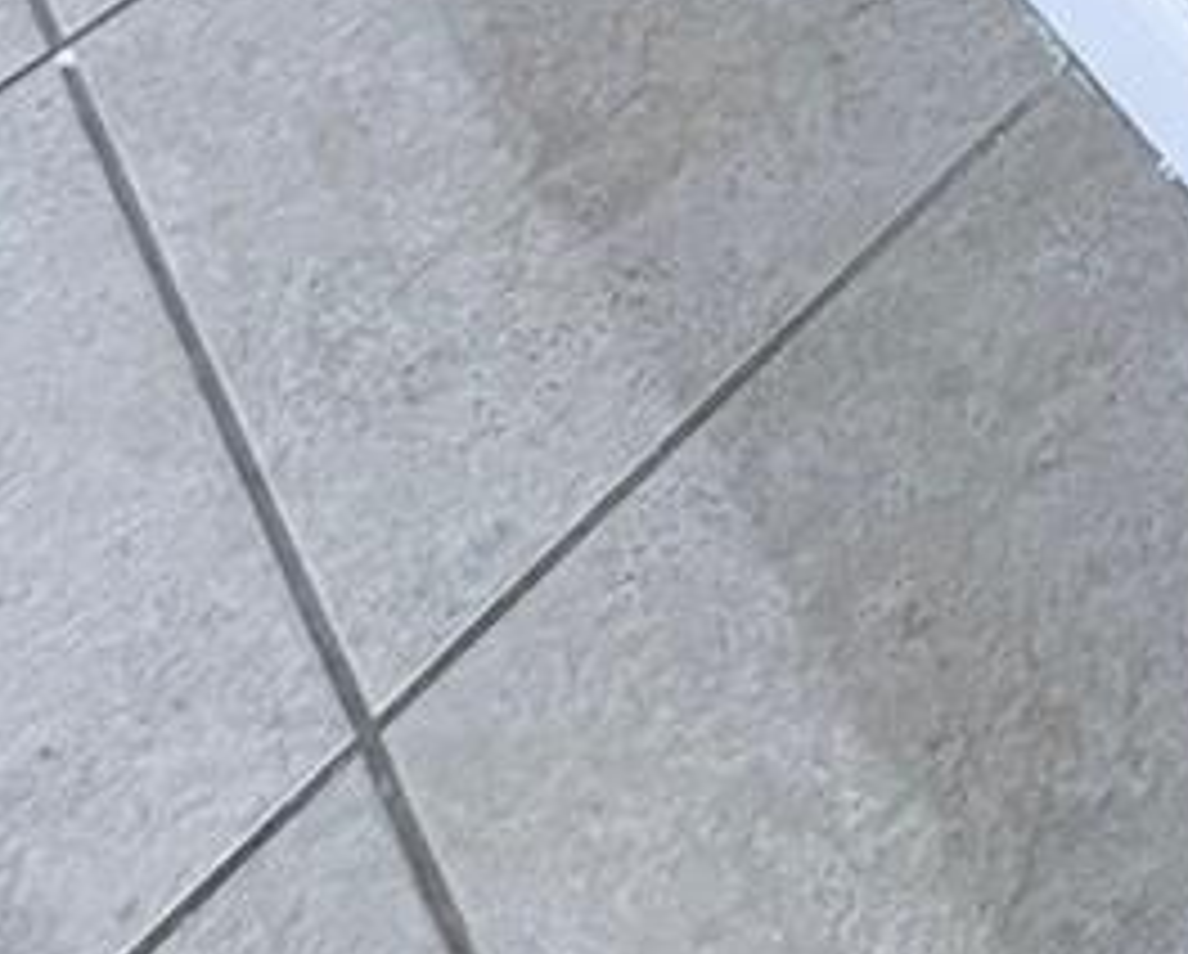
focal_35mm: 62
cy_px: -1724
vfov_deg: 12.5
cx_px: 1768
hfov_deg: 24.1
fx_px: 2183
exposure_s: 1/120
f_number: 2.2
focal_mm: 2.22
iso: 250
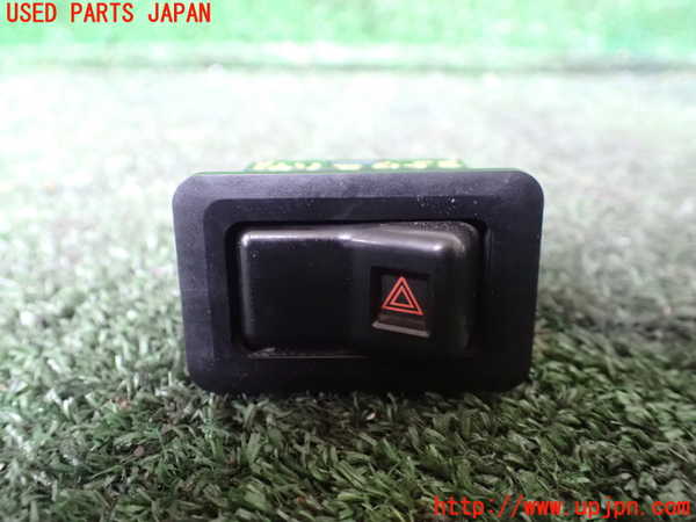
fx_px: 603
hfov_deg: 60.0
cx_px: 348
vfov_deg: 46.8
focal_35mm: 30
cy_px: 261
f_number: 2.3
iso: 1600
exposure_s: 1/25
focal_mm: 5.4
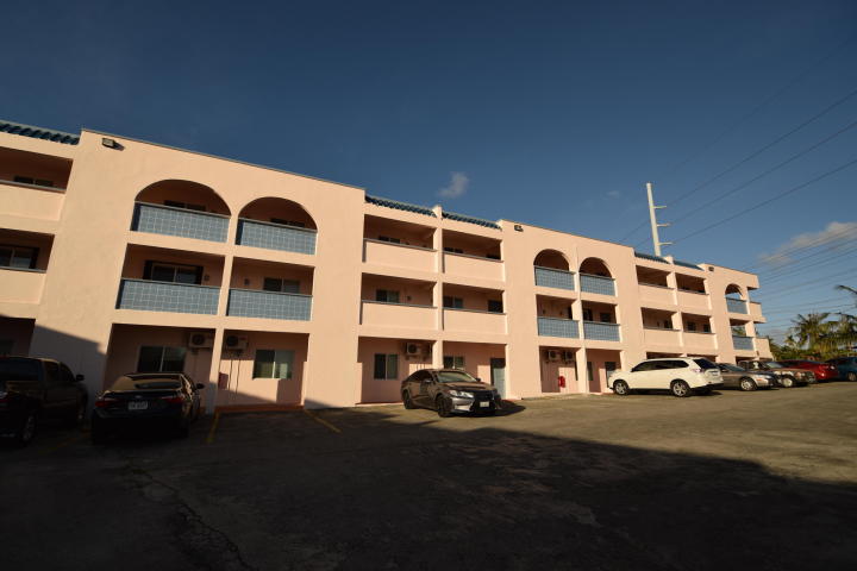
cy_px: 286
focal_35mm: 15
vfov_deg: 77.3
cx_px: 428
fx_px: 357
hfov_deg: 100.4
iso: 100
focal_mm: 10
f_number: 5.6
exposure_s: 1/800
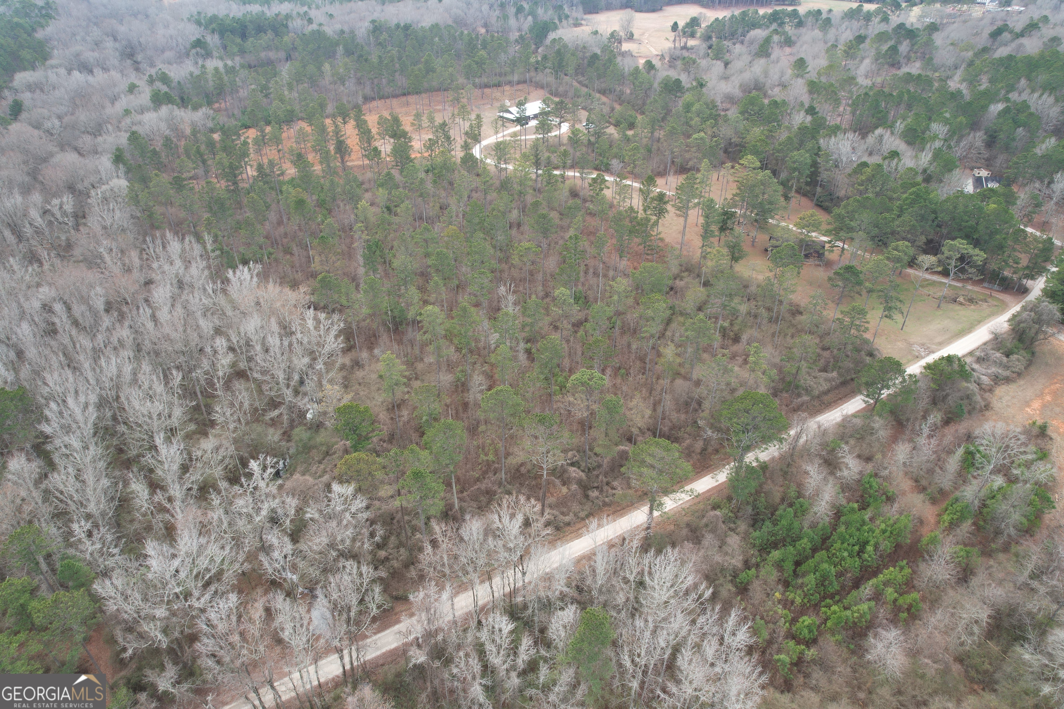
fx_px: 650
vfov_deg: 57.2
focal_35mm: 22
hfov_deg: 78.6
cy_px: 354
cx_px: 532
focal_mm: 8.38
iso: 100
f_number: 2.8
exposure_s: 1/200
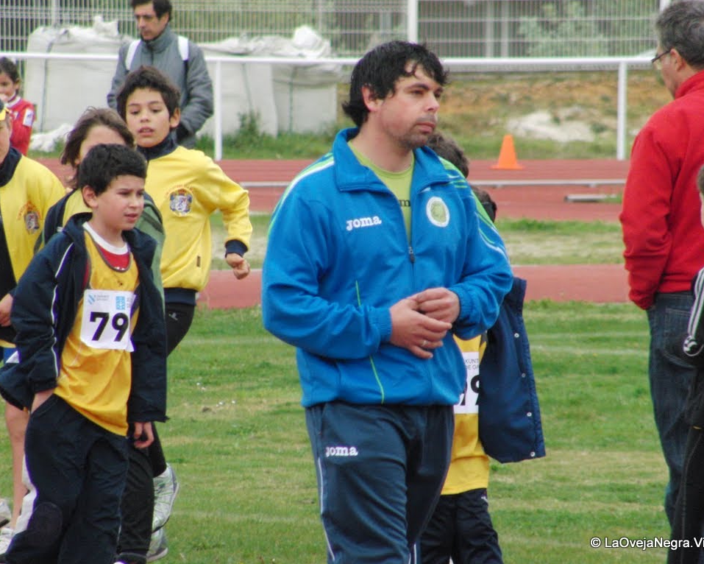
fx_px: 11316
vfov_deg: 2.9
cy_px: 282
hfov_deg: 3.6
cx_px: 358
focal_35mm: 543
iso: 400
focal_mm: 92
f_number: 4.5
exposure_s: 1/400
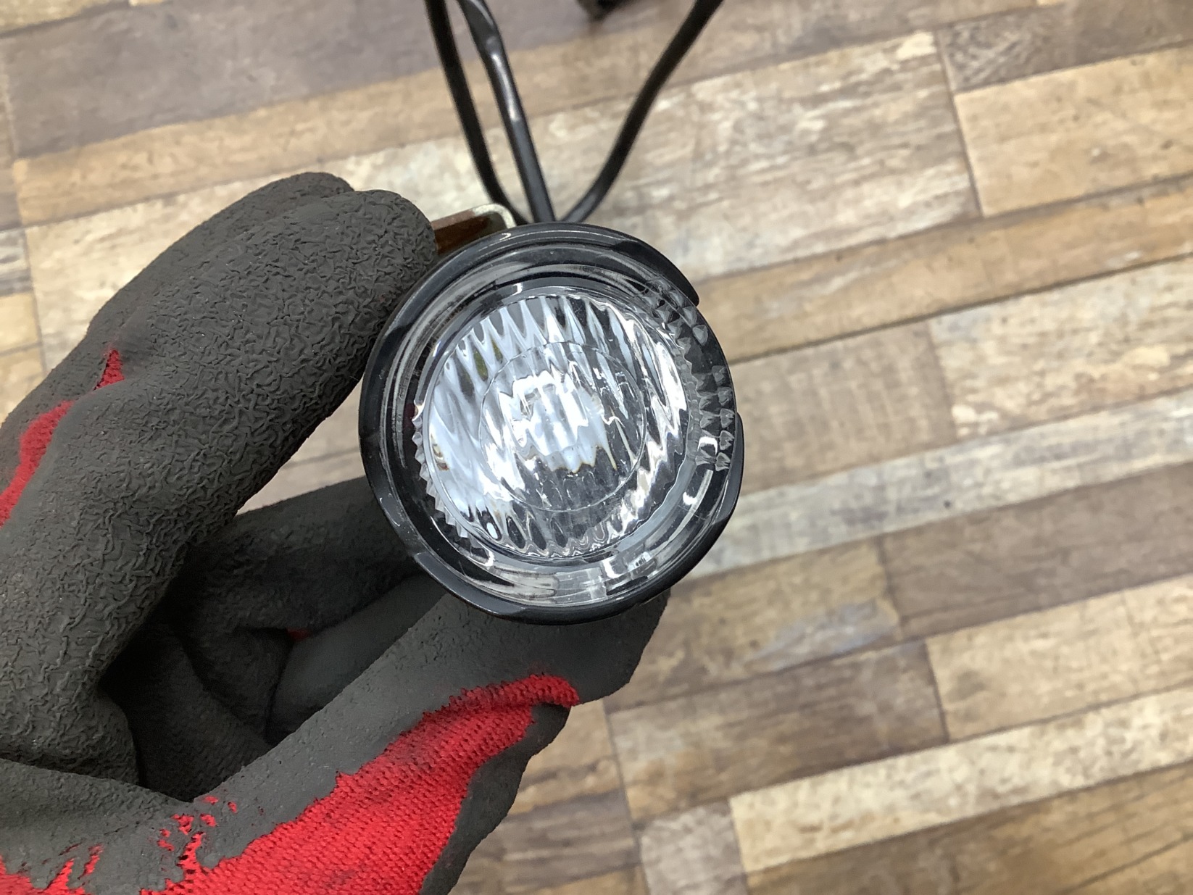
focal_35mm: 31
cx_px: 596
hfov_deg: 58.3
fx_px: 1069
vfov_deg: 45.5
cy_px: 448
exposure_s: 1/50
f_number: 2.4
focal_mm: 3.3
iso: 160
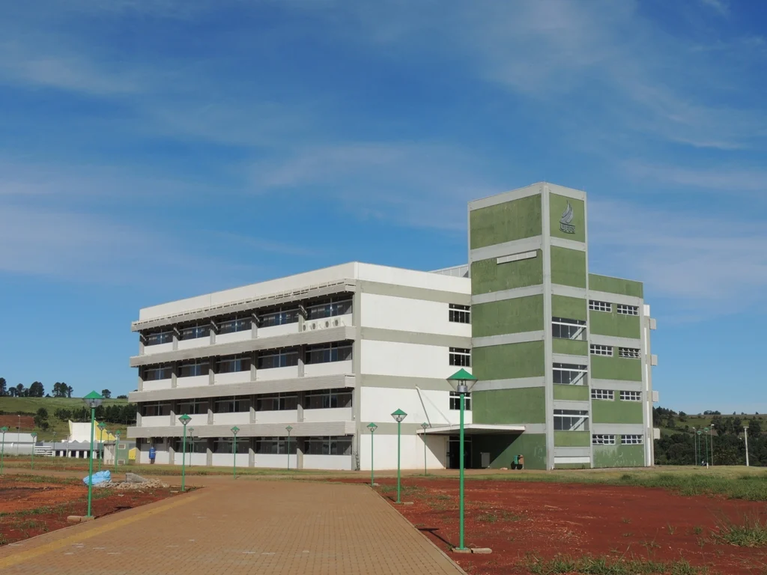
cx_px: 384
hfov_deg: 40.4
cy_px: 288
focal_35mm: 47
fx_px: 1041
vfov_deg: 30.9
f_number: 4.4
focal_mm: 8.3
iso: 100
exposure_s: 1/1600
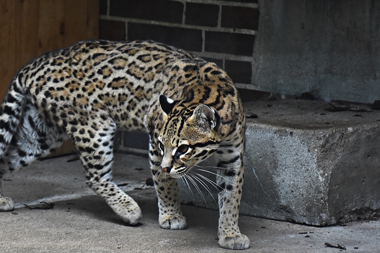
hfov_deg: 9.5
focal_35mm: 217
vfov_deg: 6.3
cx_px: 117
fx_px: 2288
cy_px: 125
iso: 1400
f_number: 5.3
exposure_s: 1/125
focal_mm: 95
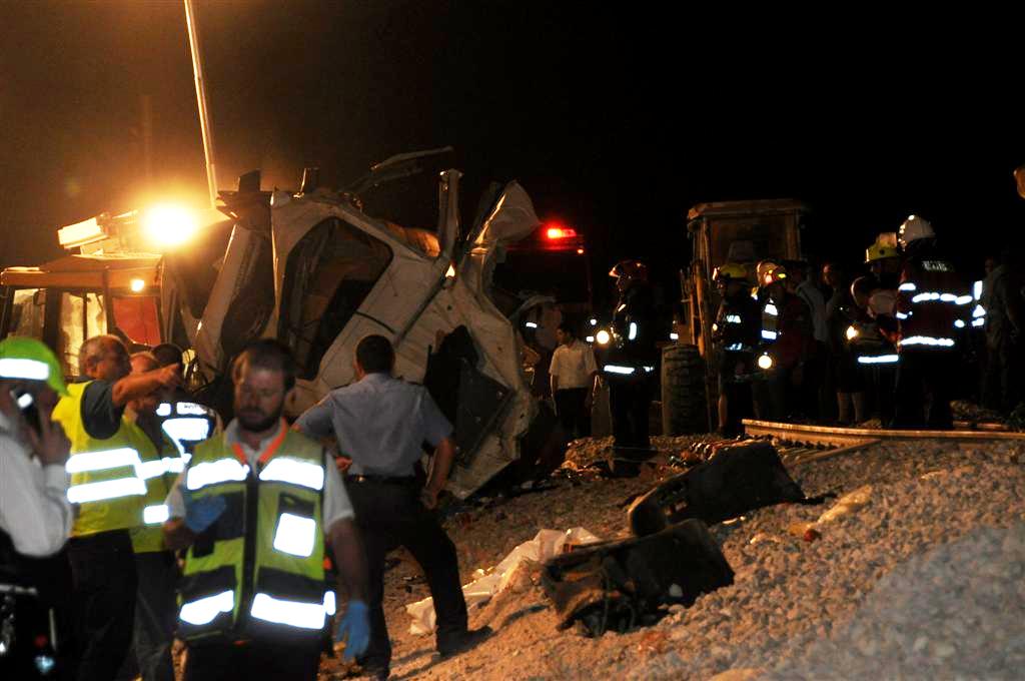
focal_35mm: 158
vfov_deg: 8.7
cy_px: 340
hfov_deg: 13.1
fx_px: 4479
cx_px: 512
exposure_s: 1/60
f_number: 5.3
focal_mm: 105
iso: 800
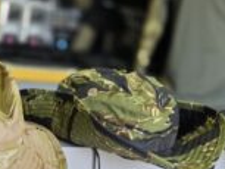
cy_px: 278
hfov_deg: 20.4
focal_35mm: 90
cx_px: -40
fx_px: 585
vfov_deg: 14.9
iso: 200
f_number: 1.7
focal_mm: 6.3
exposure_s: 1/100
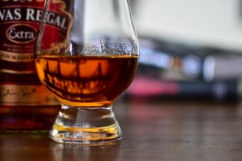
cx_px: 89
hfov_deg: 20.2
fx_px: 679
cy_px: 65
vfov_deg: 13.6
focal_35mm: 101
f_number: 1.8
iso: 100
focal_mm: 35
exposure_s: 1/6
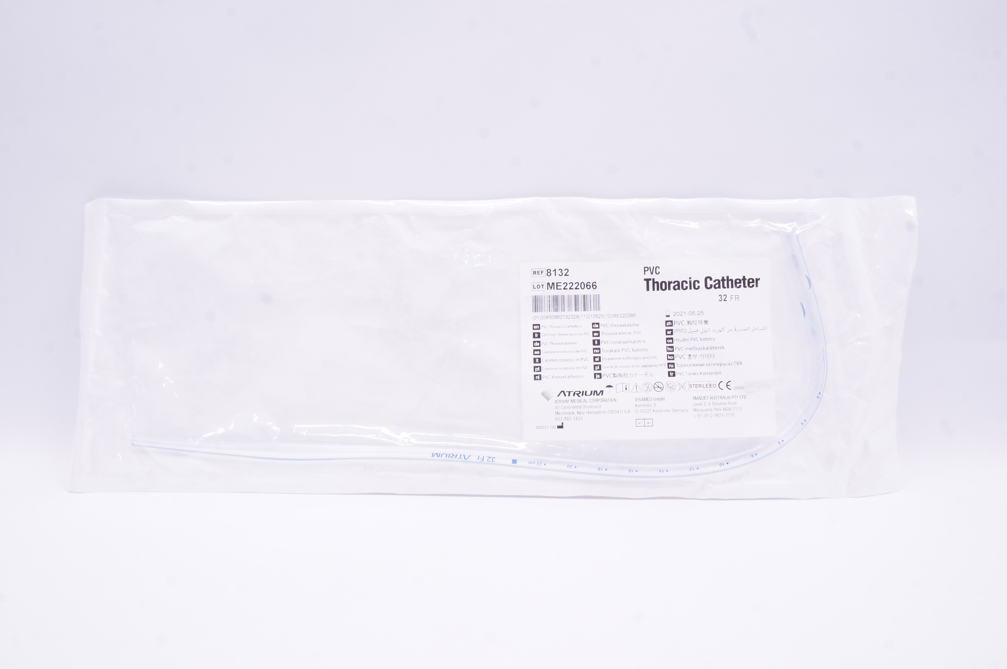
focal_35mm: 30
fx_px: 838
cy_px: 334
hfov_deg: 62.0
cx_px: 504
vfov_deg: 43.5
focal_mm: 20
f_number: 14
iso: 800
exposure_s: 1/20
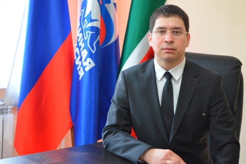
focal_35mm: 69
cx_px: 123
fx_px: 471
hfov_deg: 29.2
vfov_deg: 19.7
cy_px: 82
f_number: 5.6
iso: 1600
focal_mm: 46
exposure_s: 1/80
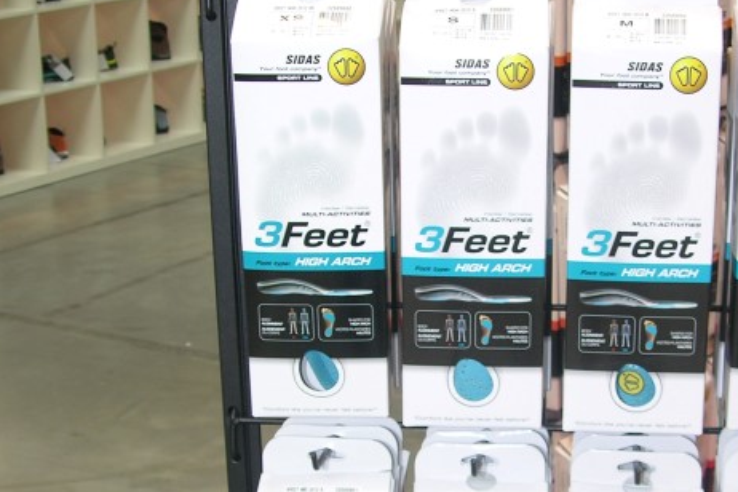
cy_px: 391
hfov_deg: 24.3
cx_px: 510
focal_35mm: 83
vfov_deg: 16.3
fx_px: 1701
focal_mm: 9.2
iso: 50
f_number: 2.8
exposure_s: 1/39
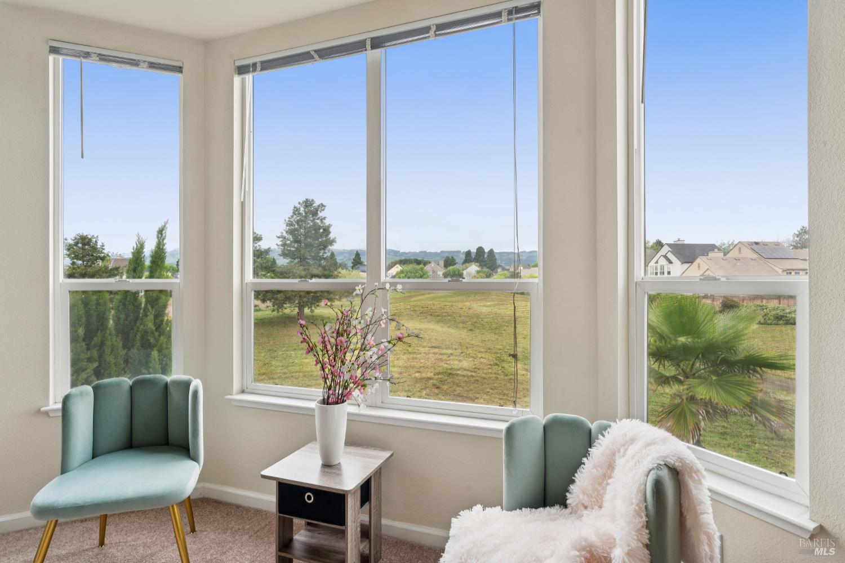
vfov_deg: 64.6
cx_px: 422
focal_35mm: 19
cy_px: 282
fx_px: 446
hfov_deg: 86.9
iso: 320
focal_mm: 19
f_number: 11
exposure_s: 1/40
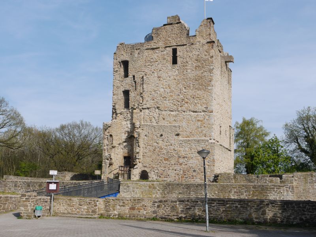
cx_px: 158
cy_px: 118
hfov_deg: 44.8
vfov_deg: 34.3
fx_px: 383
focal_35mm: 42
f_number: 8
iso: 100
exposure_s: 1/320
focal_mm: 21
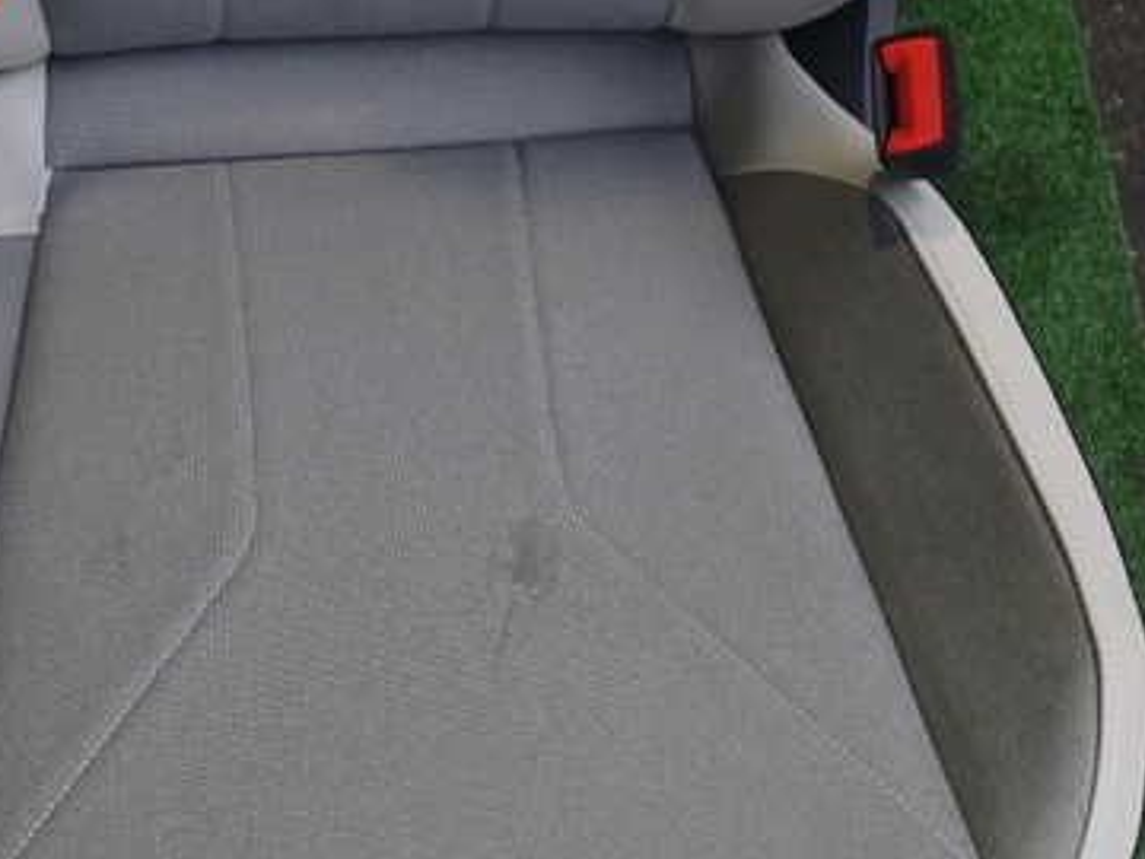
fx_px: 1654
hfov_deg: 37.7
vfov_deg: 28.6
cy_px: 662
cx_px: 372
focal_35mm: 50
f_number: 2.3
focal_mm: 5.4
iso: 200
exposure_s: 1/80
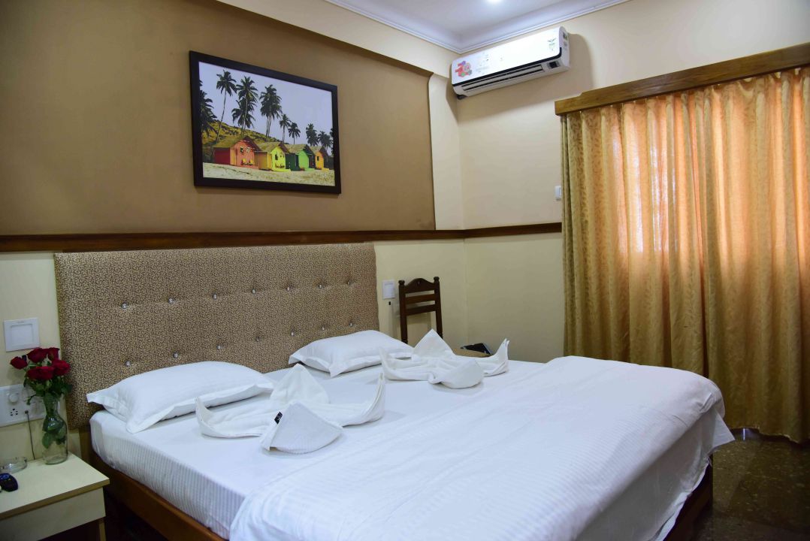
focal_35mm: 24
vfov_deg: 53.2
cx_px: 405
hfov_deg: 73.7
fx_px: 540
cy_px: 270
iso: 2000
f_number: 4.5
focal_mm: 24
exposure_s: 1/80
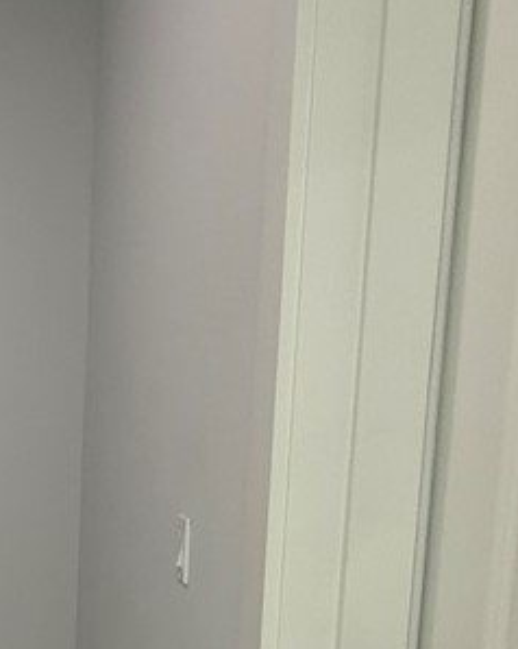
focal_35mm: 47
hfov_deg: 21.1
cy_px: 534
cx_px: -422
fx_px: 902
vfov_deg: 37.9
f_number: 2.2
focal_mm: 2.22
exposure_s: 1/120
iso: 250
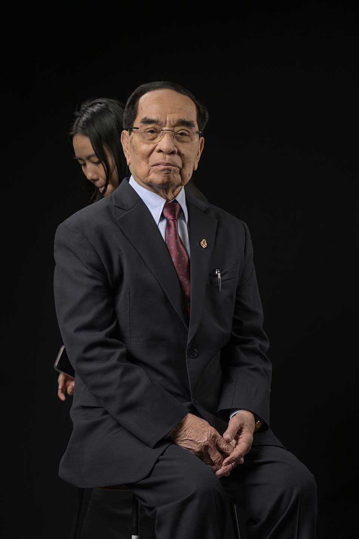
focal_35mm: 85
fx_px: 1271
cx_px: 180
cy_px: 270
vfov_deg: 23.9
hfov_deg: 16.1
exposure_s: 1/200
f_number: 7.1
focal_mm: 85
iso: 250
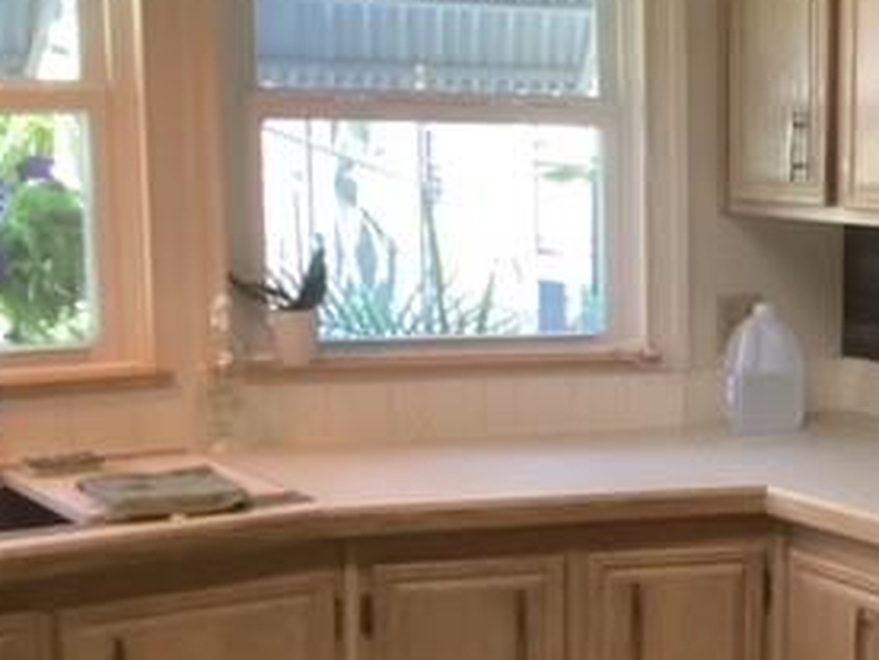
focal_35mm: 72
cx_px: 946
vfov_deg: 20.4
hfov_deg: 25.3
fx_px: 1828
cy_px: 386
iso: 320
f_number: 2.4
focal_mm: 3.3
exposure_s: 1/60
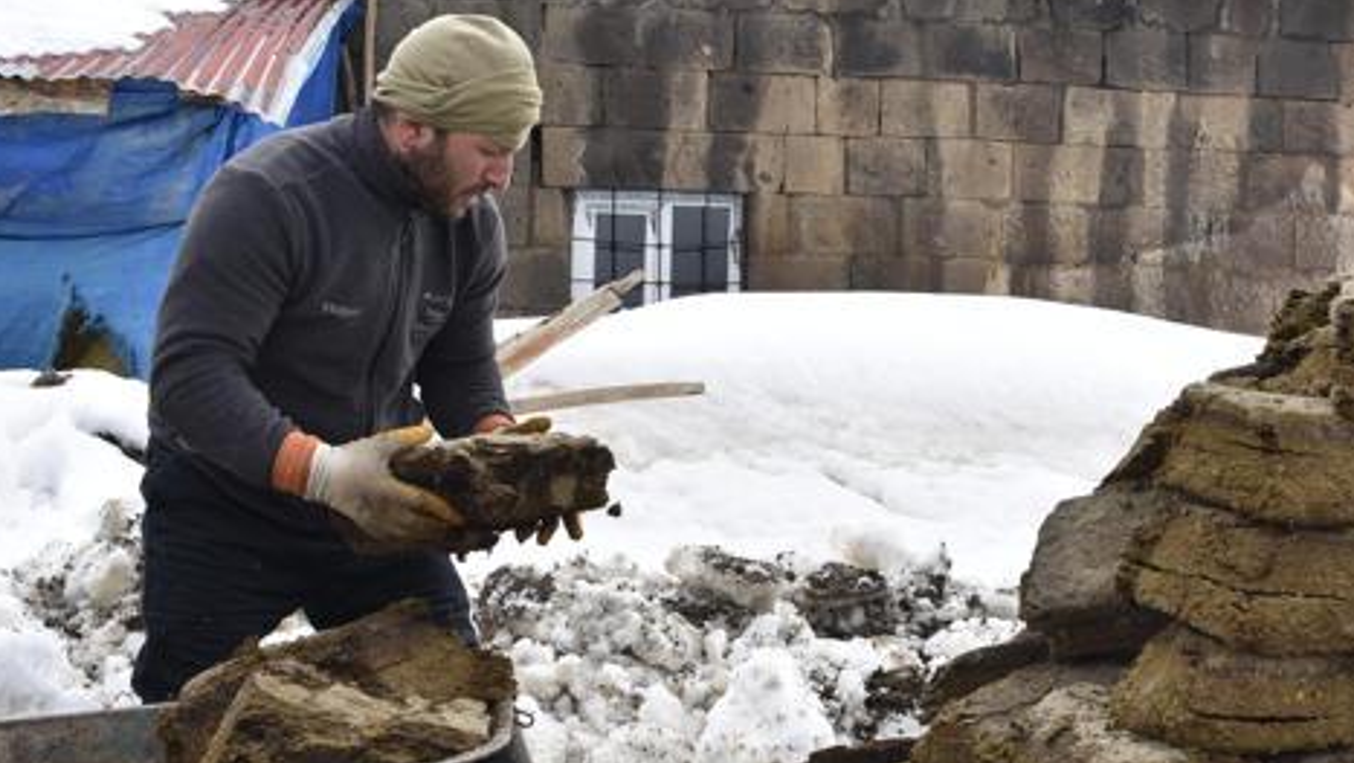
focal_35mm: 56
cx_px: 871
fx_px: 2000
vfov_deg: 21.5
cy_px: 487
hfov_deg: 37.1
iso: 400
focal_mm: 27
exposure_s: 1/500
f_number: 11
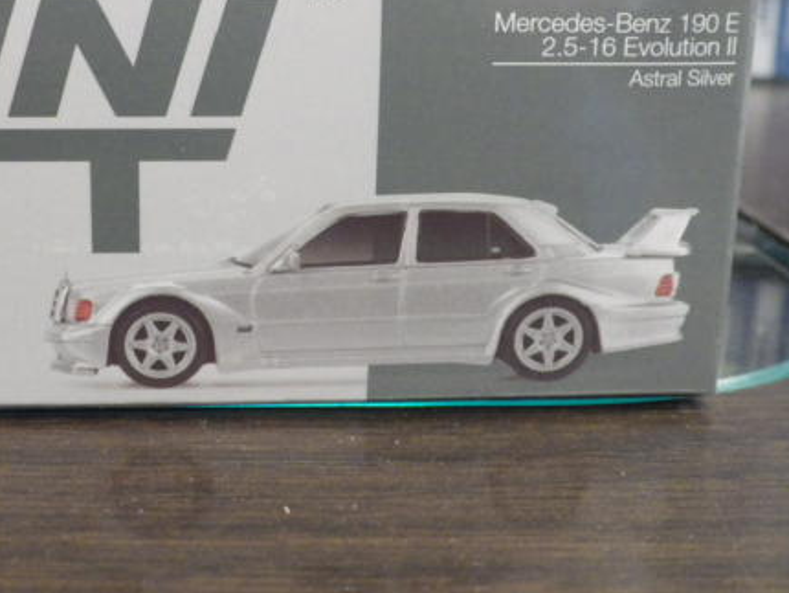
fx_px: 1391
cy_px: 169
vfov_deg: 23.9
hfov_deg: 31.2
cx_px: 217
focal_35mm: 61
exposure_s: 1/25
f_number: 3.6
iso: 800
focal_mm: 7.4
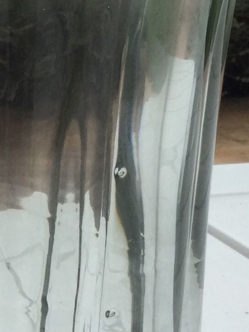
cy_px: 182
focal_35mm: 140
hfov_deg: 10.5
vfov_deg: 14.1
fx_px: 1343
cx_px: 3
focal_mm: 3.3
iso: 25
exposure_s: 1/668
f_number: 2.4
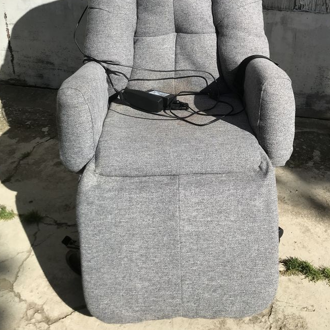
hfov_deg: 43.9
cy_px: 87
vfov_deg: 42.6
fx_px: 410
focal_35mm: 38
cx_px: 159
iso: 20
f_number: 1.8
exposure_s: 1/2907
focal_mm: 3.99
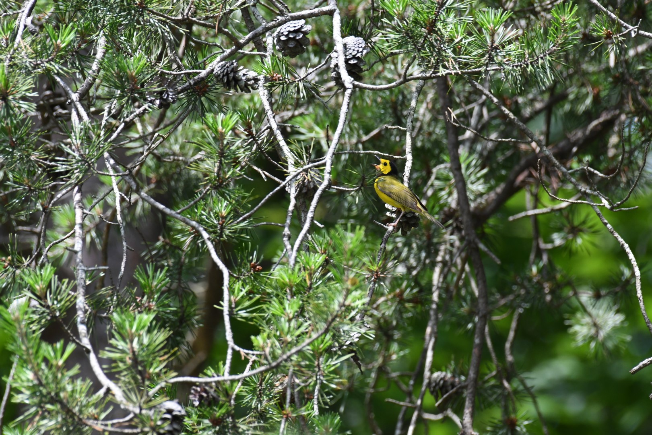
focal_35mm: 750
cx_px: 326
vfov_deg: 1.8
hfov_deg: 2.7
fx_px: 13582
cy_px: 218
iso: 1250
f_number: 9
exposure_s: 1/800
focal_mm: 500
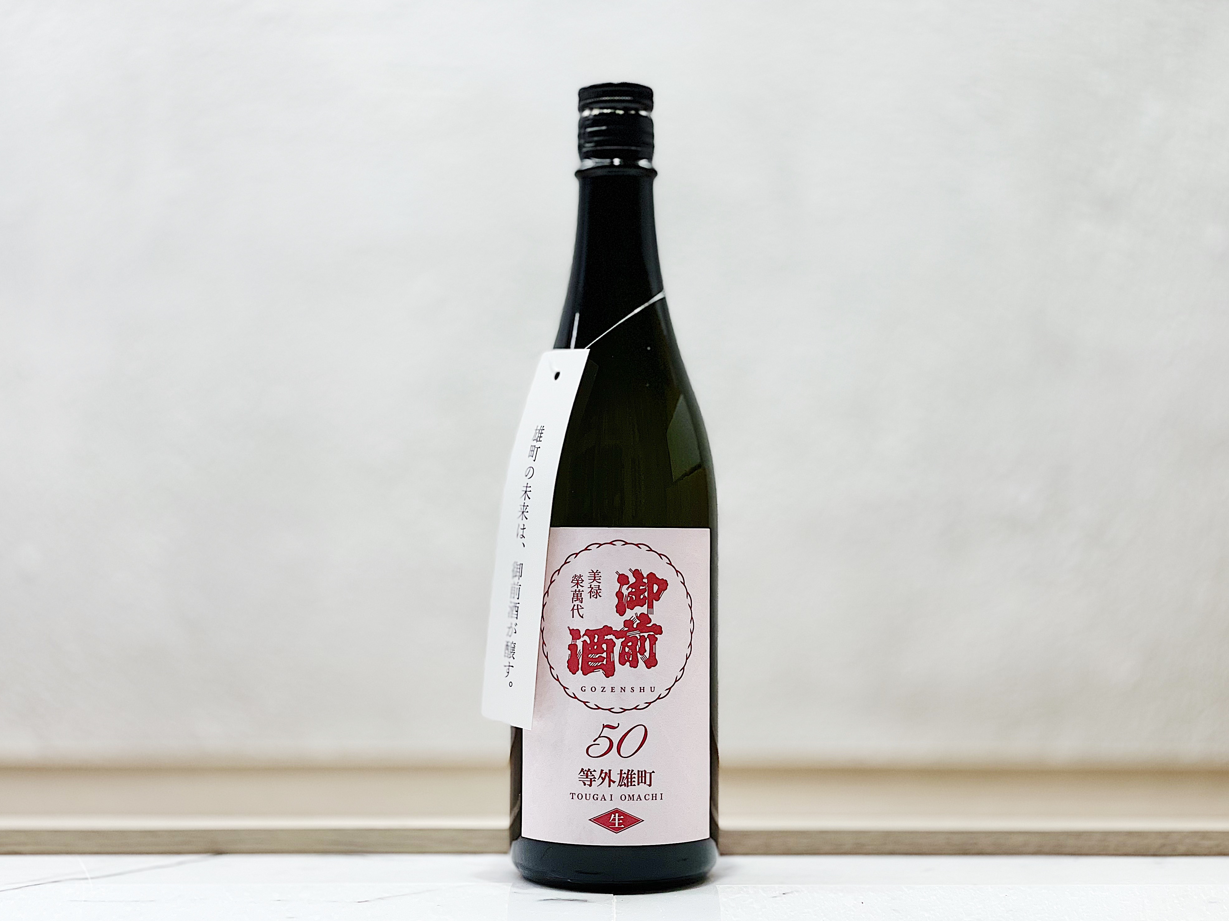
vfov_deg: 27.5
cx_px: 612
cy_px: 461
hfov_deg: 36.2
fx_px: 1882
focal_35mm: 53
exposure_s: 1/100
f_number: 2
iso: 64
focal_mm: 6
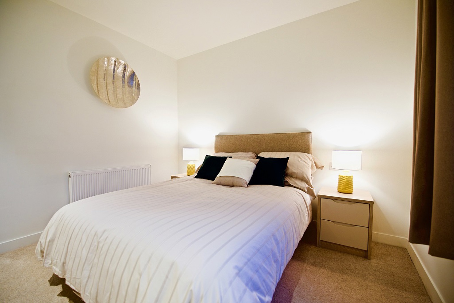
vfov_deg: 77.3
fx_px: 189
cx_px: 227
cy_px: 152
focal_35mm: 15
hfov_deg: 100.4
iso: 320
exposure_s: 1/50
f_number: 2.8
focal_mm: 15
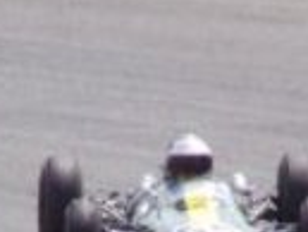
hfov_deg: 1.0
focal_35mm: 1890
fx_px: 16832
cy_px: 521
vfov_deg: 0.8
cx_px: 234
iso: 200
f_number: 8
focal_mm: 63
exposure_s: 1/750
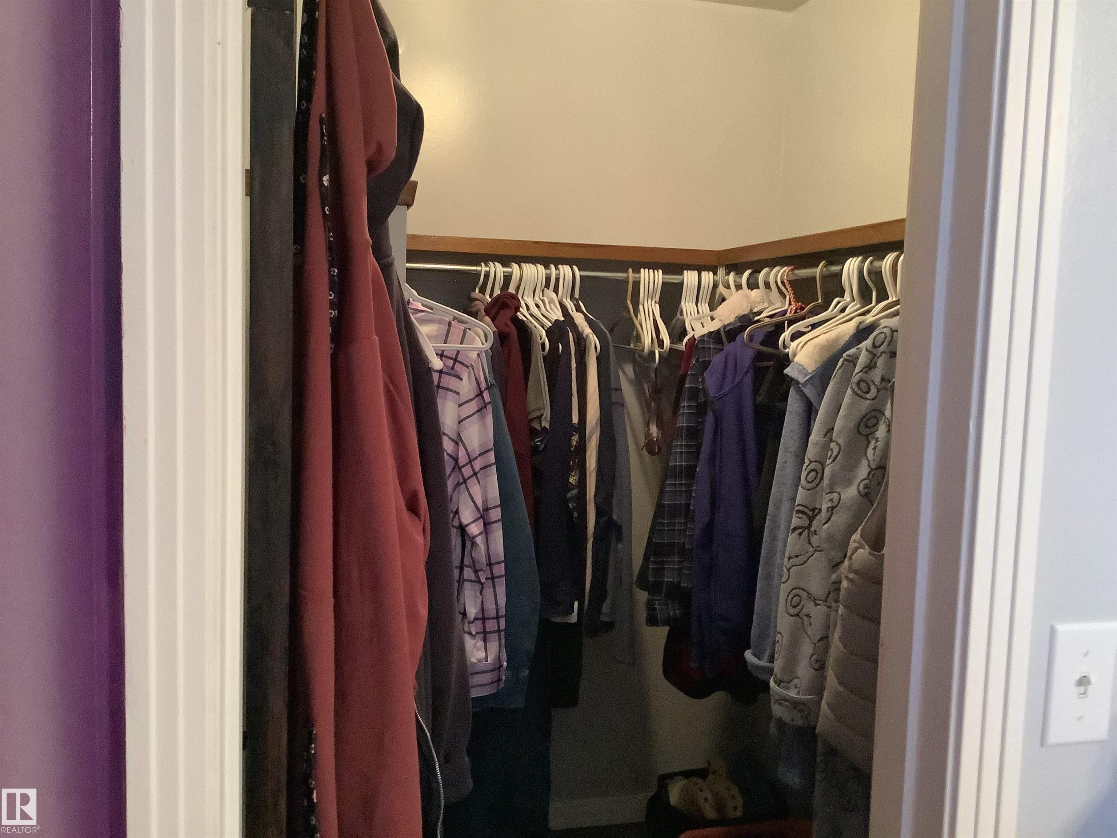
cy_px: 419
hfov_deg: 58.4
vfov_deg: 45.4
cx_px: 558
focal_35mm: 31
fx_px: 1000
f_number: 2.4
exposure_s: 1/30
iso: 640
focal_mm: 3.3
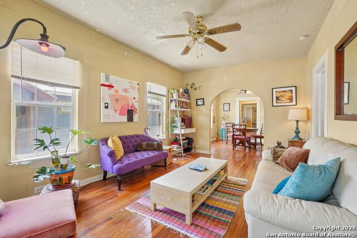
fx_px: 159
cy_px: 119
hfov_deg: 96.7
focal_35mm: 16
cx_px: 178
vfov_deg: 73.8
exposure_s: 1/30
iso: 400
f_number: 8
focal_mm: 16
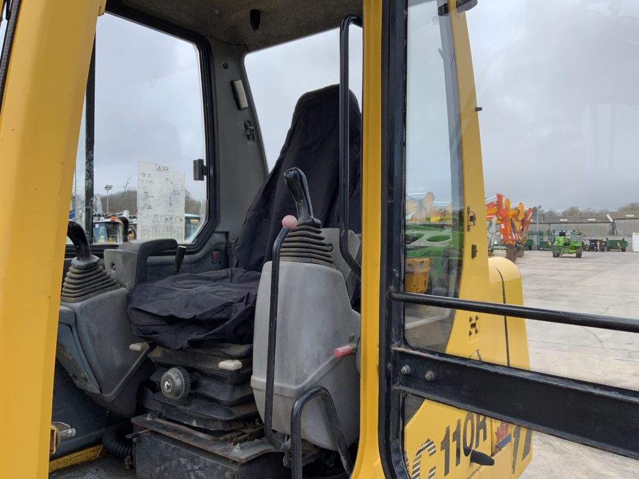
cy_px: 240
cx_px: 320
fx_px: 535
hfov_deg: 61.7
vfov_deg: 48.2
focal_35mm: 29
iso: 16
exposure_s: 1/432
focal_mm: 3
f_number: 1.8
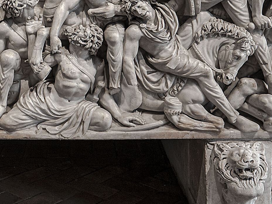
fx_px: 487
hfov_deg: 29.8
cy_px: 23
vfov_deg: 23.1
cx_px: 23
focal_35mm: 62
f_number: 2.8
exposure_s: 1/30
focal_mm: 12
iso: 200
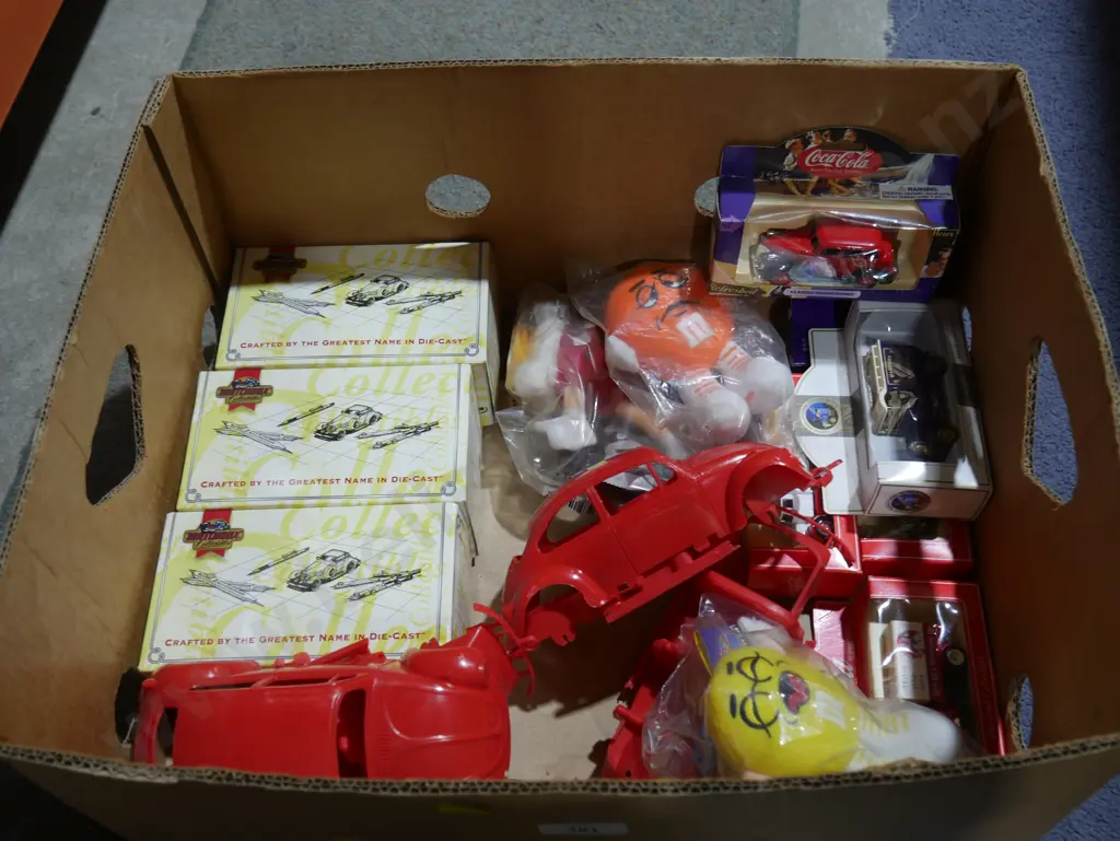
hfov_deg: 51.3
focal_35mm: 36
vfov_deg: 39.7
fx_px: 1165
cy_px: 420
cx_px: 560
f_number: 4
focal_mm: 18
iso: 250
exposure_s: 1/60
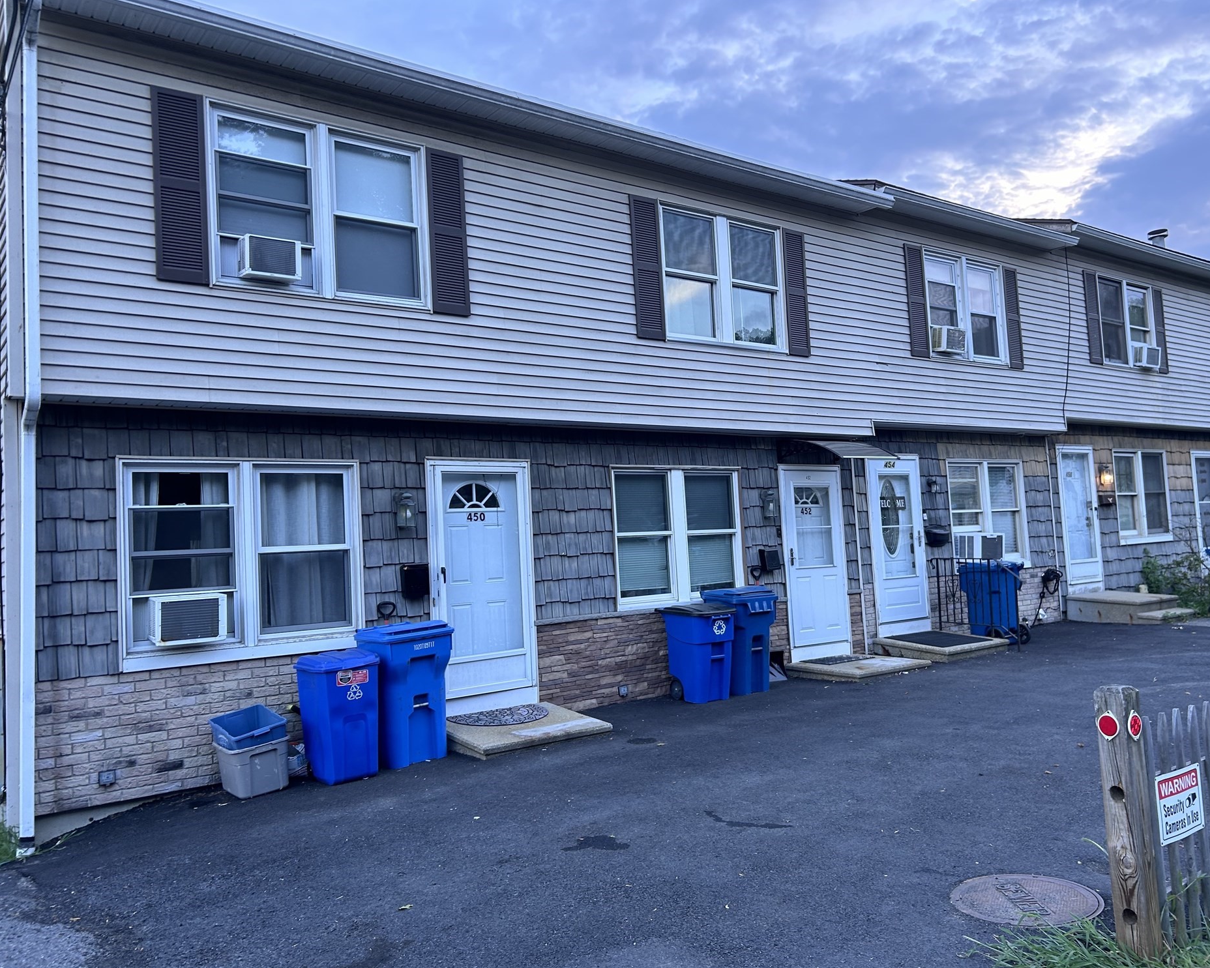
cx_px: 655
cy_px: 479
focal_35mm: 28
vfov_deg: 51.5
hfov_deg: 62.1
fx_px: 1003
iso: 50
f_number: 1.5
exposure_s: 1/121
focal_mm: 5.7
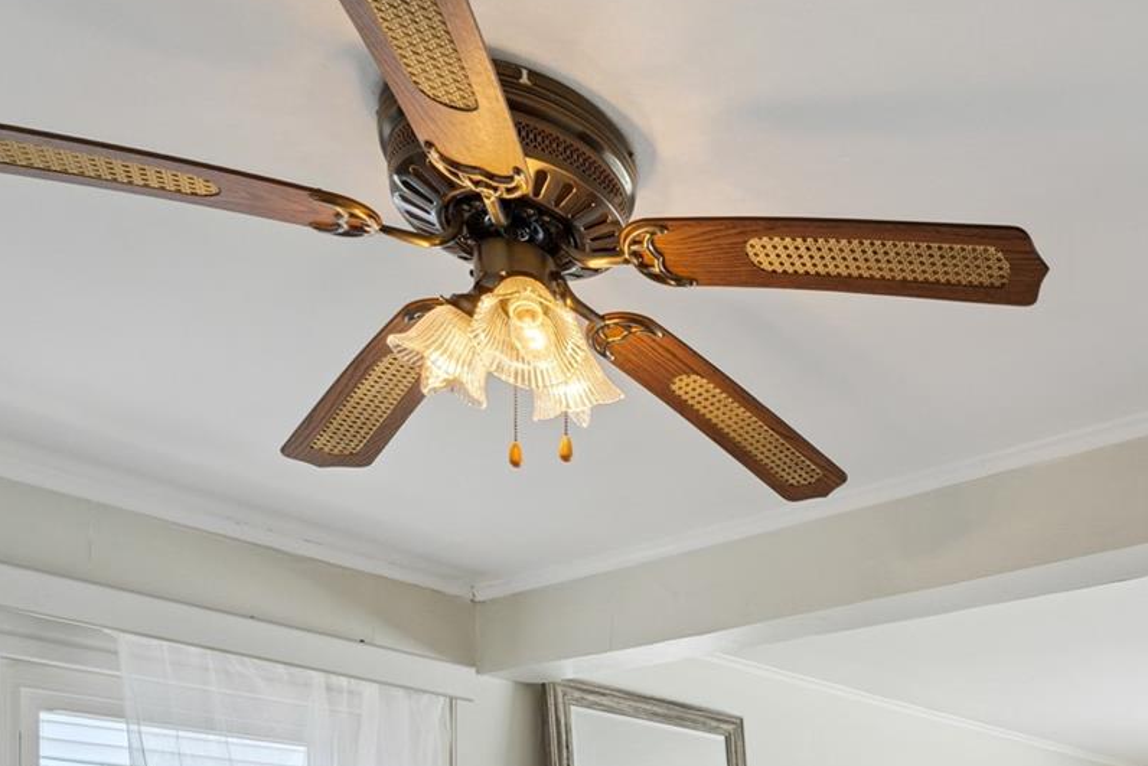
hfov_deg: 45.5
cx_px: 1126
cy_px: 941
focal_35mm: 36
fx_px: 1148
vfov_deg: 30.7
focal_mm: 14
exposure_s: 1/5
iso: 100
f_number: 11
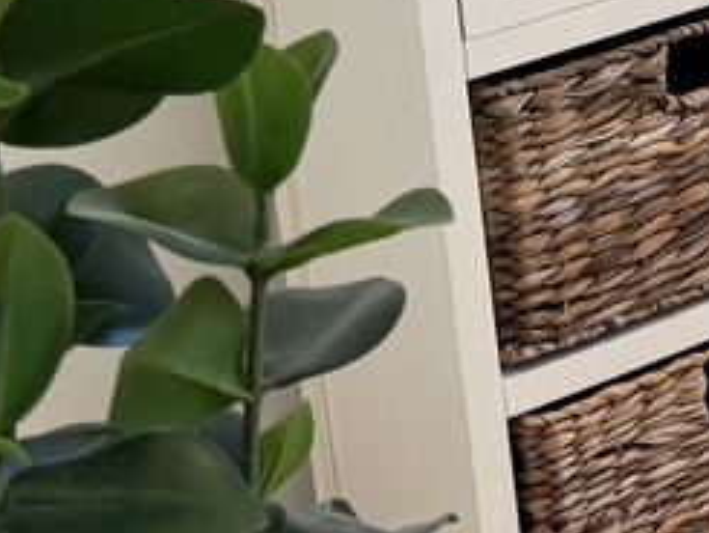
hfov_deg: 12.2
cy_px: -542
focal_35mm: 141
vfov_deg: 9.8
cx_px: 1490
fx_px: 2889
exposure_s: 1/60
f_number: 1.78
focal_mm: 6.76
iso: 125
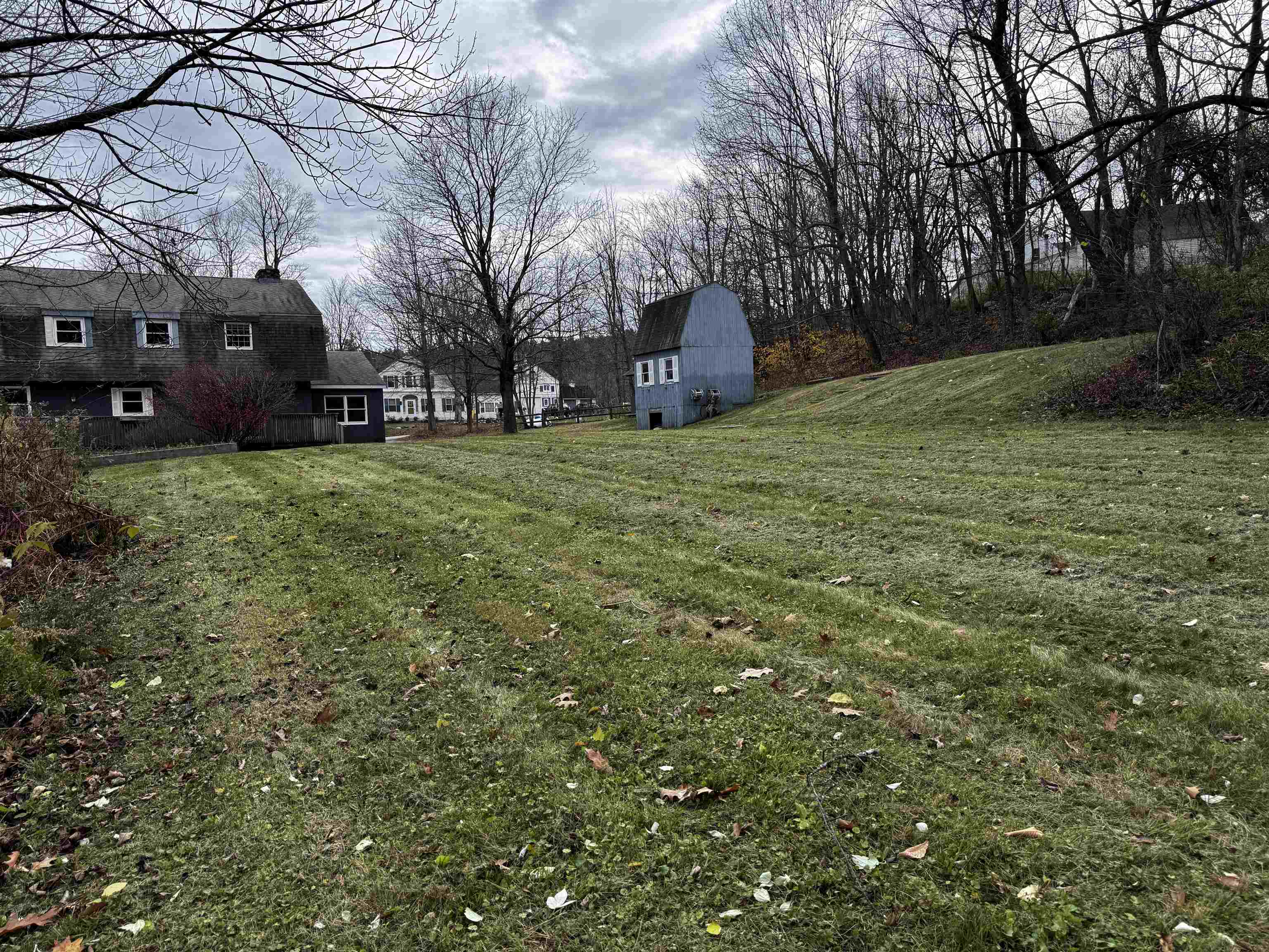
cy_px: 476
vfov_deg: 56.8
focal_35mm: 24
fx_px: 880
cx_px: 634
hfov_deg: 71.6
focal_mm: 6.76
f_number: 1.78
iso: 80
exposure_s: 1/1395
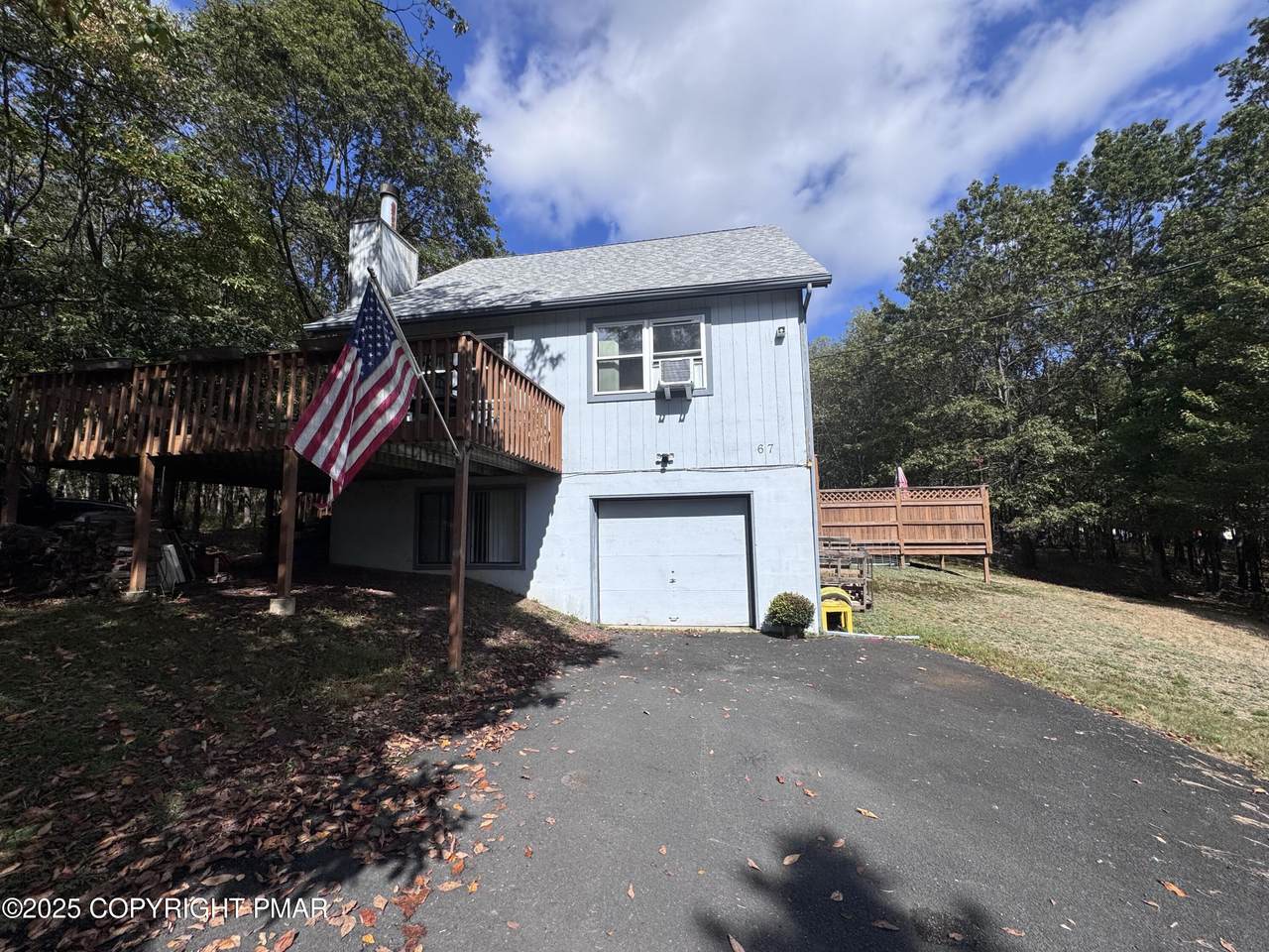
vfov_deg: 85.7
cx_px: 634
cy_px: 476
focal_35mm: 14
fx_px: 513
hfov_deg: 102.1
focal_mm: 2.22
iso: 50
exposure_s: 1/3390
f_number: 2.2
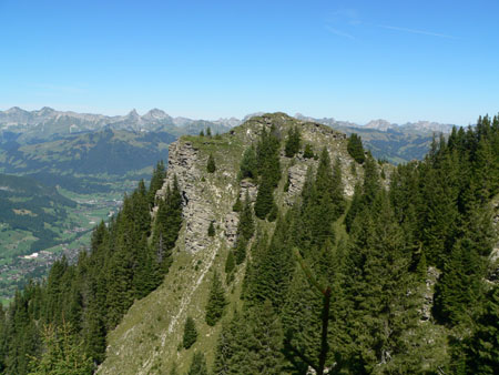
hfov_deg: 51.3
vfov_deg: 39.7
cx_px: 250
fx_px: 519
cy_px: 188
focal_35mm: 36
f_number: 4.6
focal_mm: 6
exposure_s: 1/500
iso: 80
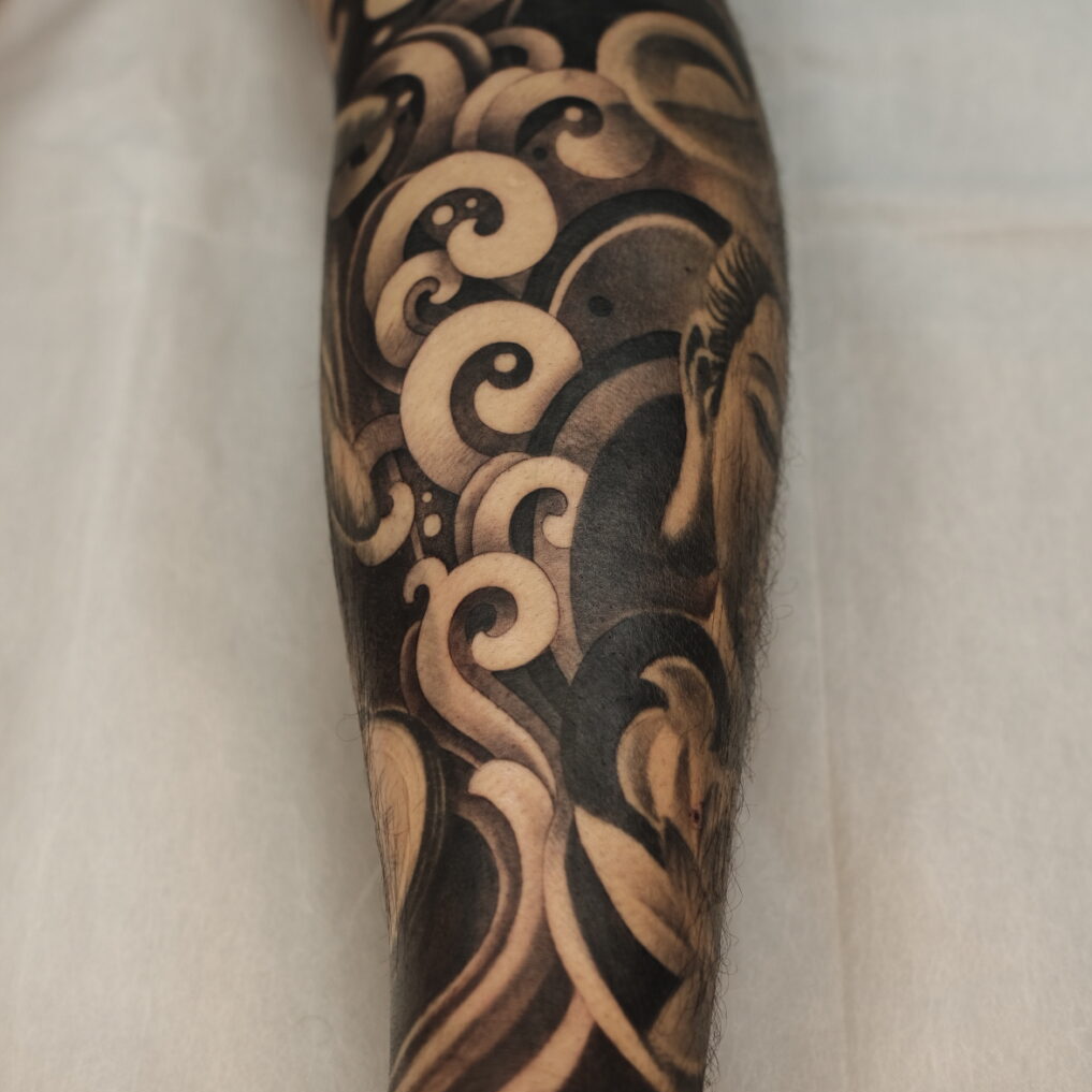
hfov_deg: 25.4
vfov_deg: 25.4
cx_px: 549
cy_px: 507
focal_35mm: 68
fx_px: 2427
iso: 320
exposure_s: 1/250
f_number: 3.2
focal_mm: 35
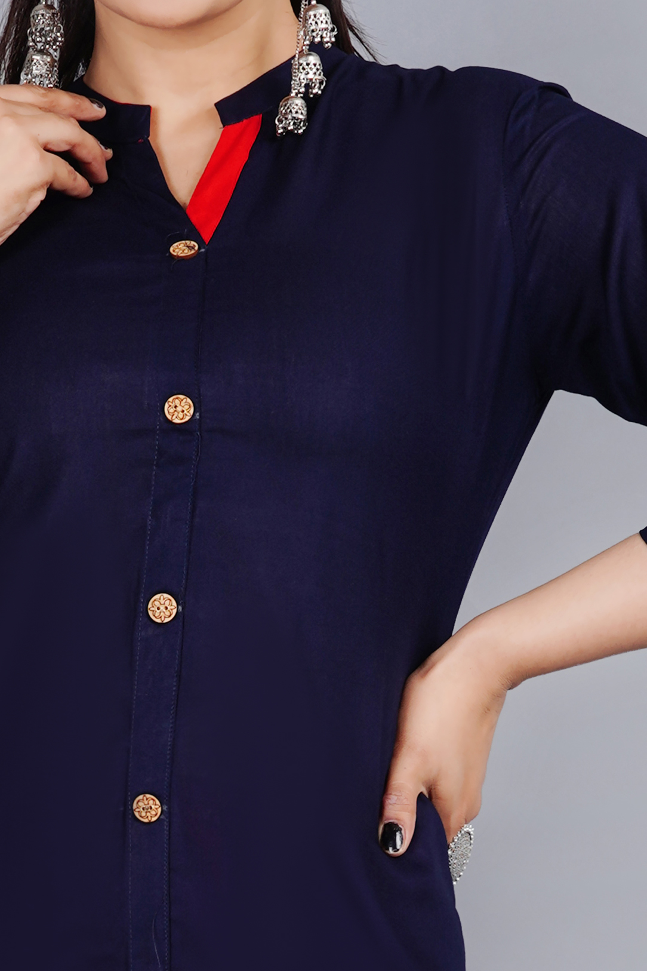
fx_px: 5041
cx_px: 180
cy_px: 1255
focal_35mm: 187
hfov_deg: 7.3
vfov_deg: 10.8
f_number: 9
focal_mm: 52
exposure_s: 1/125
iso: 100
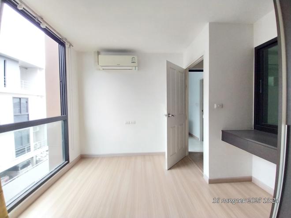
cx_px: 146
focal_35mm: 13
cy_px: 109
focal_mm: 1.3
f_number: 2.2
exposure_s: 1/100
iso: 100
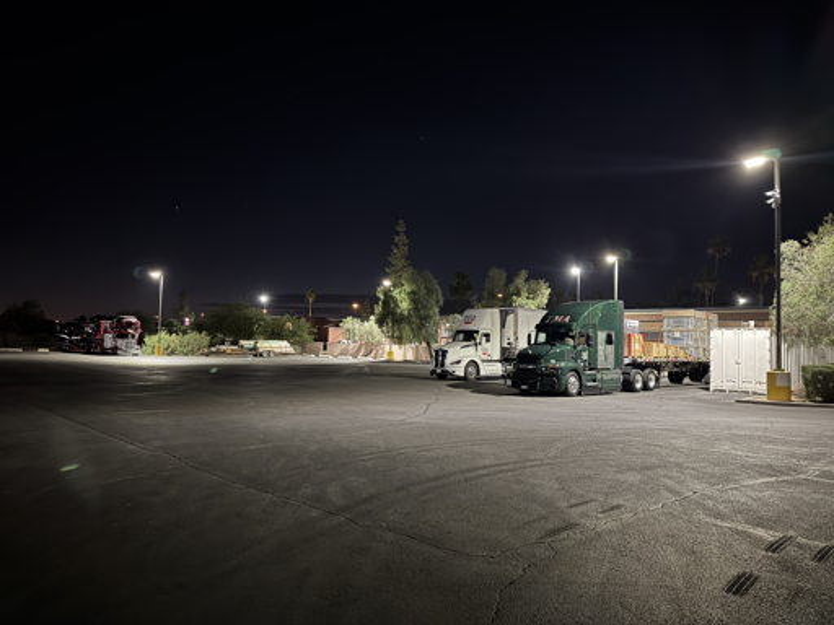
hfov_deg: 71.6
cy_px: 312
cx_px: 417
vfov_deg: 56.8
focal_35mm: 24
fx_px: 578
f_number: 1.78
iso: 1000
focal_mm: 6.76
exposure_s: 1/15
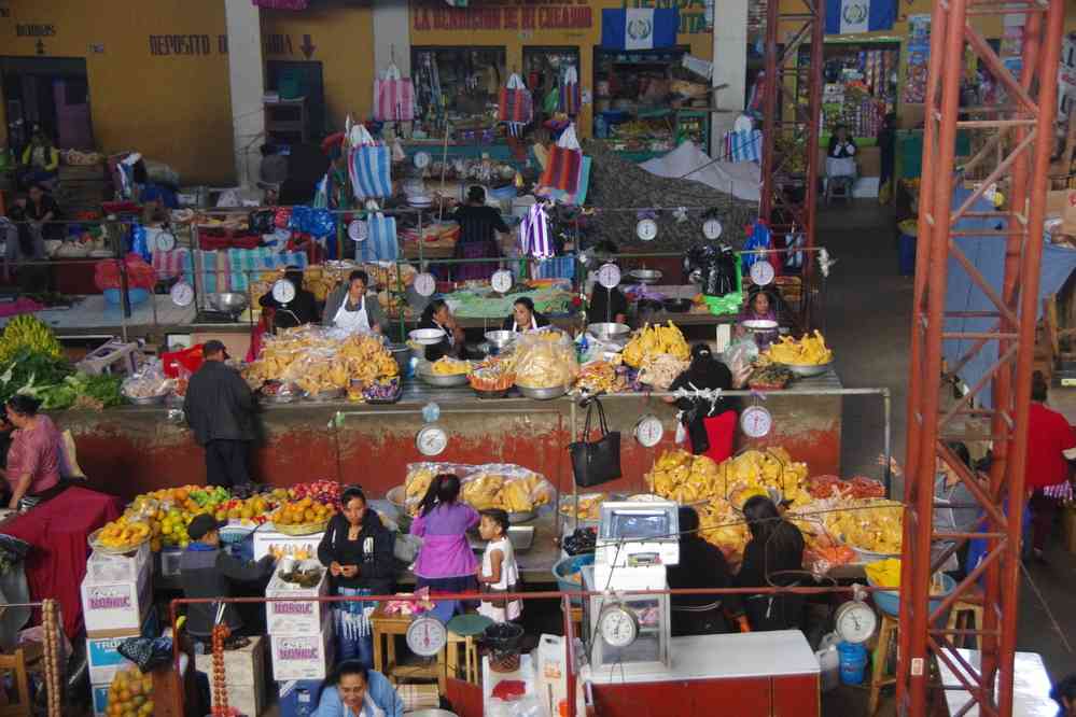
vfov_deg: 21.2
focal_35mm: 64
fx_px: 1913
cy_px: 358
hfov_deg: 31.4
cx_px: 538
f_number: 4.5
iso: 3200
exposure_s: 1/60
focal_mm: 42.5
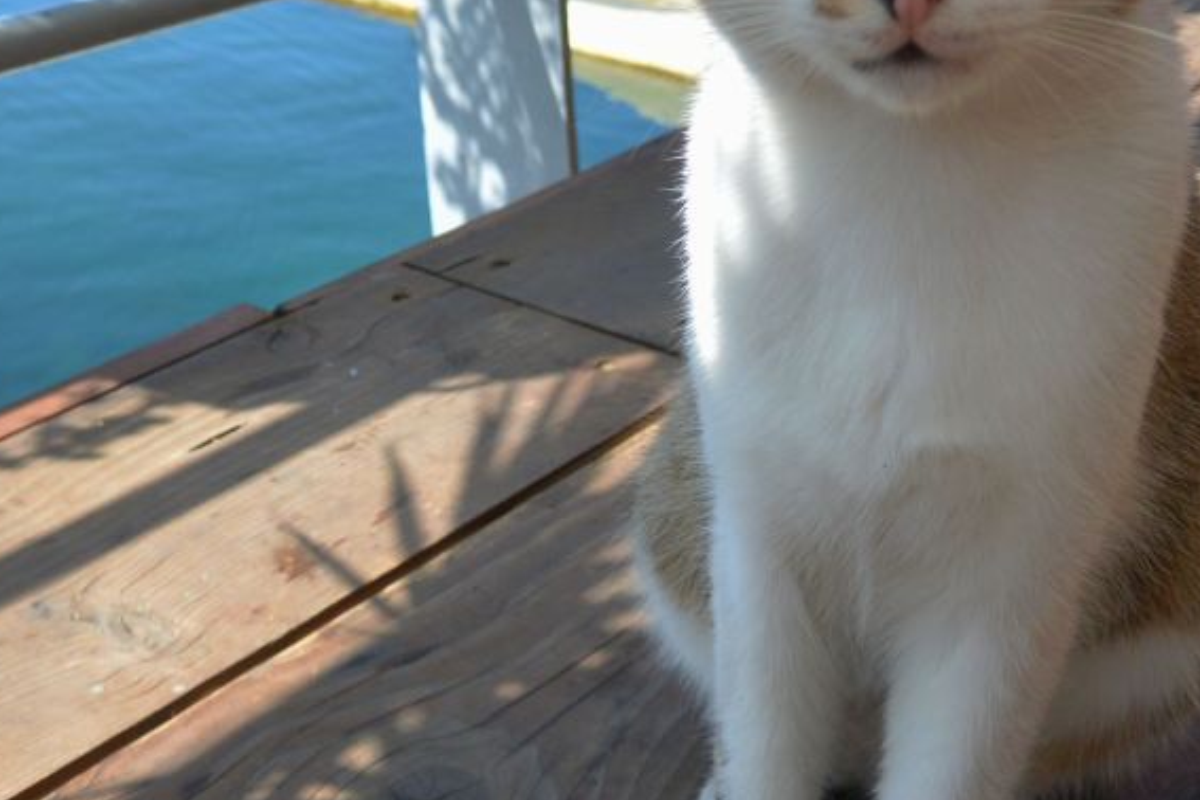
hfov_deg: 32.8
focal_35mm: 61
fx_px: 2033
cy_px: 388
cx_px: 476
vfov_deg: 22.3
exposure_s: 1/640
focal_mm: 10
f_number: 6.3
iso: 160
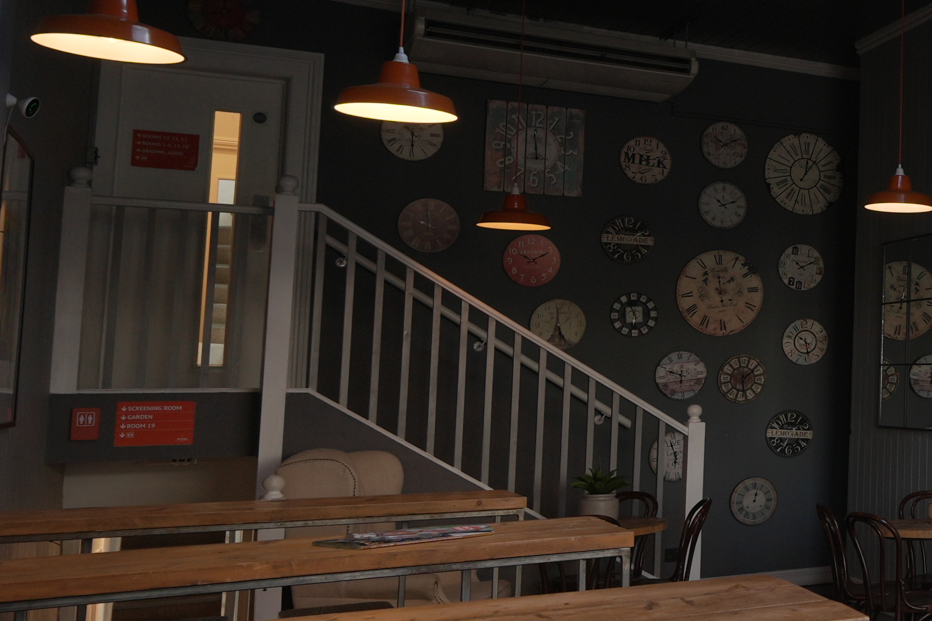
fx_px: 1305
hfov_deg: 31.2
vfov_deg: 26.8
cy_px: 270
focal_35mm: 50
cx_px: 1188
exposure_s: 1/40
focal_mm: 10.5
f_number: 4
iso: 200
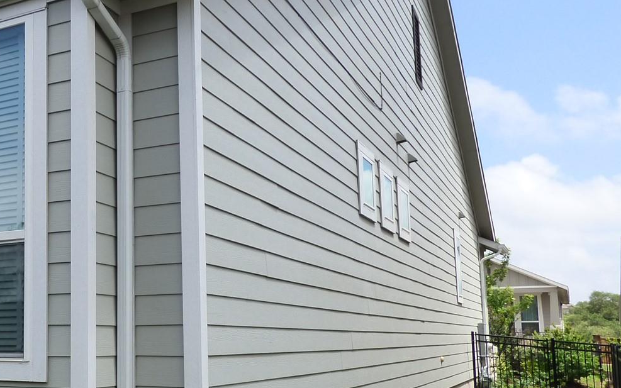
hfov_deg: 42.2
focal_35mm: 44
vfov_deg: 29.1
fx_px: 745
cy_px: 251
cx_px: 81
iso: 200
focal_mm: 3.58
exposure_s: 1/800
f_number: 4
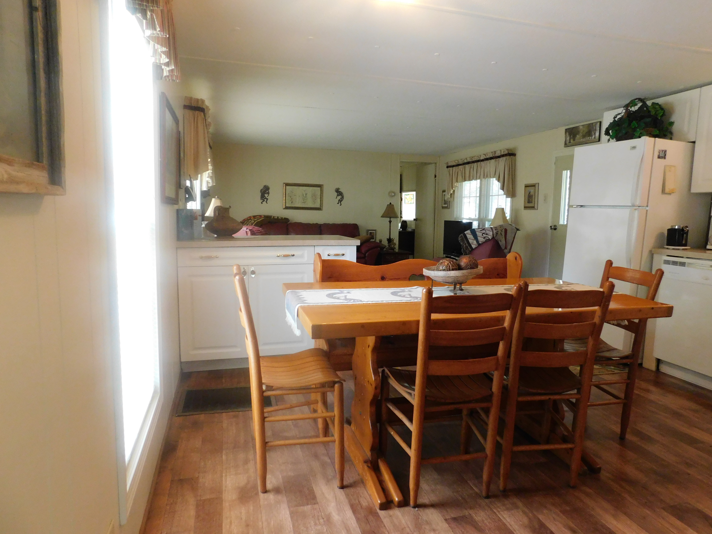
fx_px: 473
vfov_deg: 58.9
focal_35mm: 23
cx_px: 356
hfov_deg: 73.9
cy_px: 267
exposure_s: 1/20
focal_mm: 4
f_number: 3
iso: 400
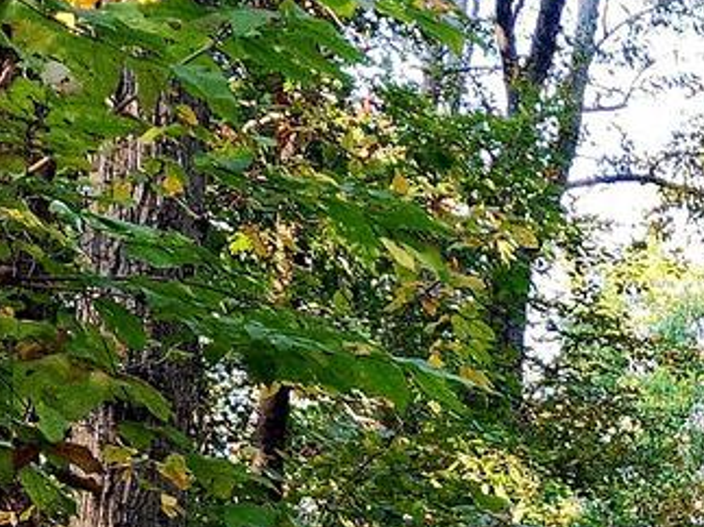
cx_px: 1417
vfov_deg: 9.4
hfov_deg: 12.0
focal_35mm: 146
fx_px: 2968
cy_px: 1082
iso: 50
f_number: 1.8
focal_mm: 5.4
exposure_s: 1/60.2
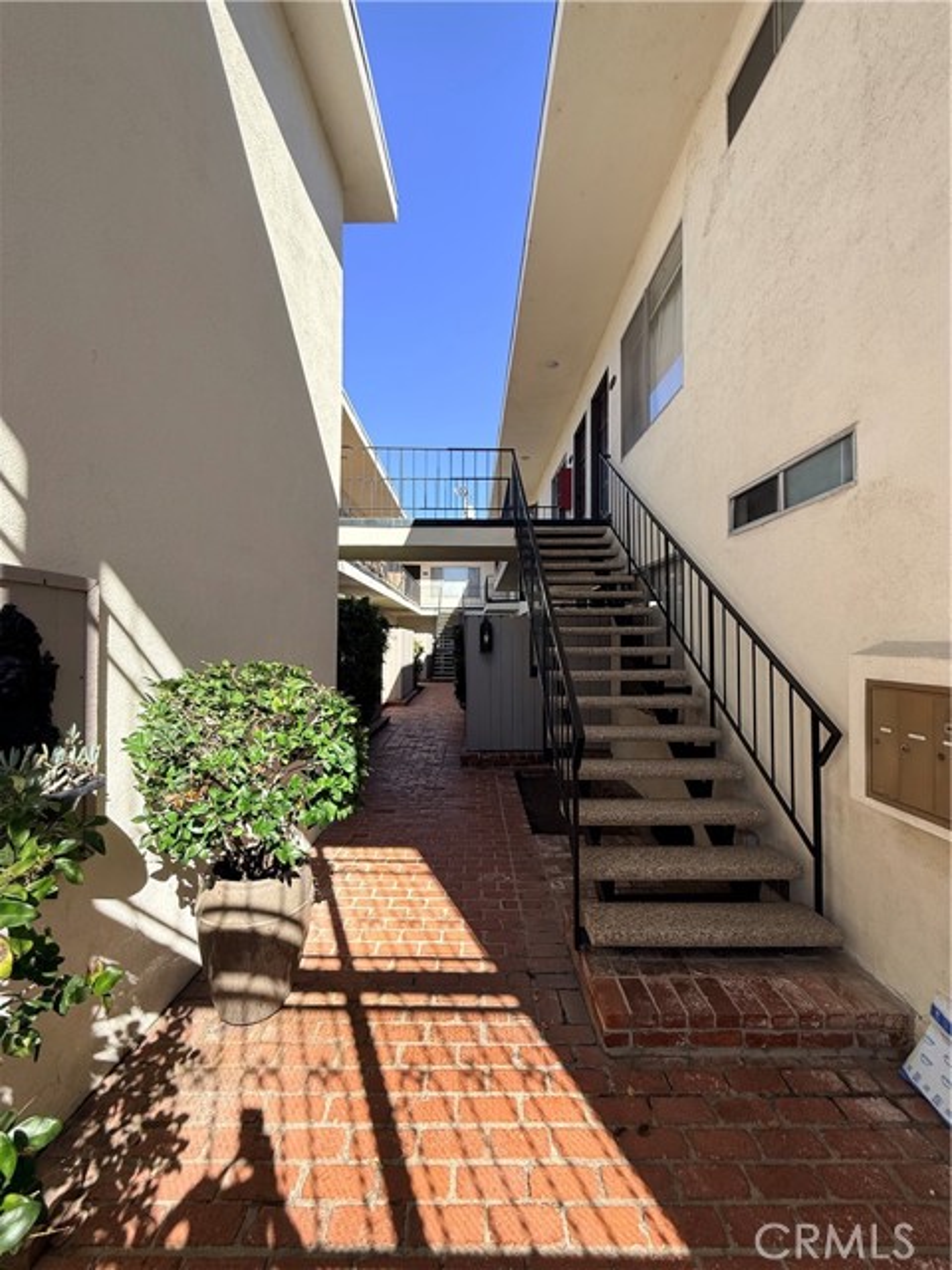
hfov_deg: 85.7
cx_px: 476
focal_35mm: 14
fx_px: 513
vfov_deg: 102.1
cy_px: 635
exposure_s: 1/841
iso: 64
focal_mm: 2.22
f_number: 2.2
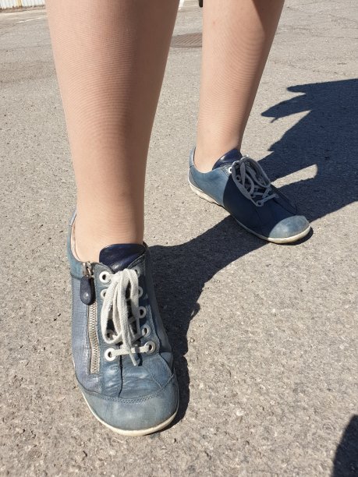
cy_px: 238
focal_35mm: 26
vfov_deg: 67.3
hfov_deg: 53.1
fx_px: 359
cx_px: 179
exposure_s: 1/1508
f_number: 2.4
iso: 50
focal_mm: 4.3
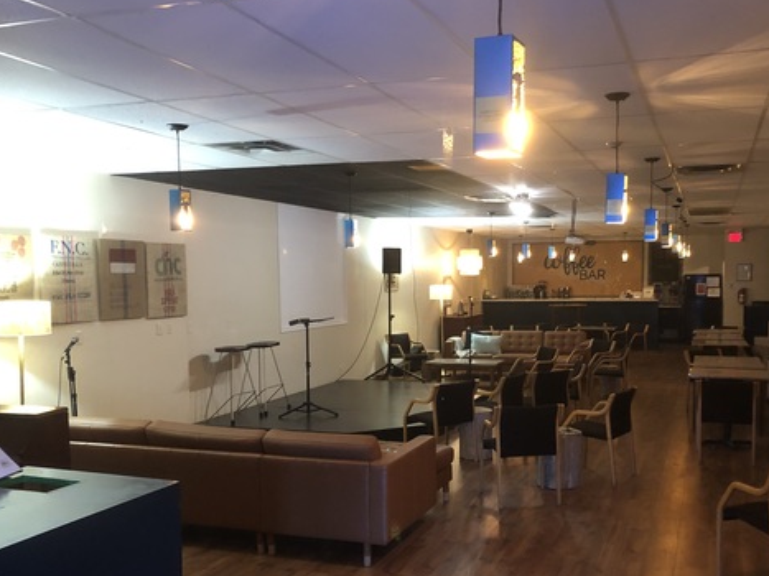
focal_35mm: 36
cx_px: 459
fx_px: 800
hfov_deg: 51.0
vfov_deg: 39.5
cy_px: 349
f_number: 1.8
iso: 100
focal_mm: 3.99
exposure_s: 1/5
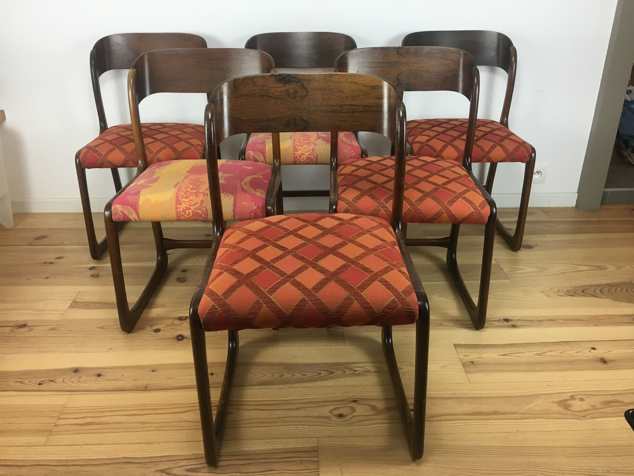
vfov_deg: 48.2
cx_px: 317
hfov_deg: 61.7
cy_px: 238
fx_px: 531
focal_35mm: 29
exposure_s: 1/33
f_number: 2.2
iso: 50
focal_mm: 4.15
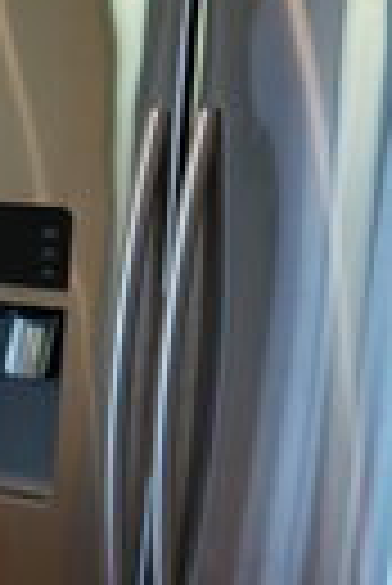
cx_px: -843
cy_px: 430
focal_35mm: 138
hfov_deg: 8.2
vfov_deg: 14.8
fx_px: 2248
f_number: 4
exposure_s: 1/160
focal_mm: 28
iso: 1250
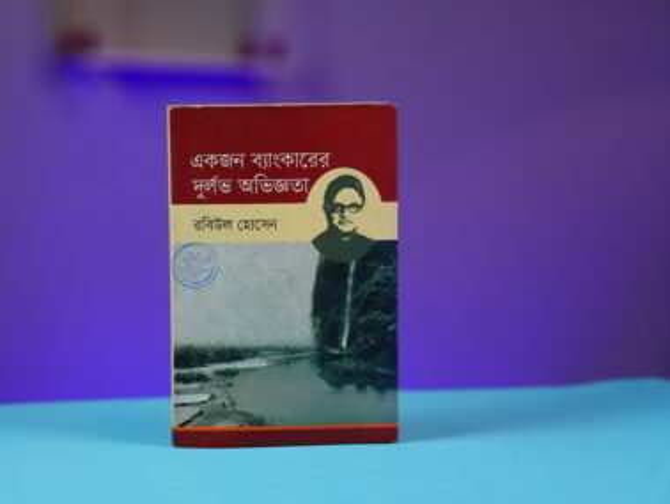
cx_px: 294
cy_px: 251
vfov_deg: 15.9
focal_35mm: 93
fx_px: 1801
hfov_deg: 21.1
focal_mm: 85
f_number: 2.8
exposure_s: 1/100
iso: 200
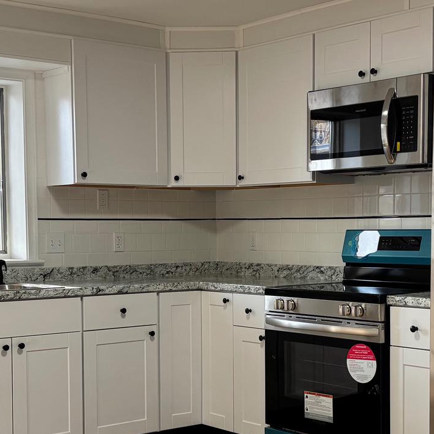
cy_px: 282
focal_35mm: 66
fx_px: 936
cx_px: 236
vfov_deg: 26.0
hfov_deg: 26.1
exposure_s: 1/120
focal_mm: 5.96
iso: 125
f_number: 1.6
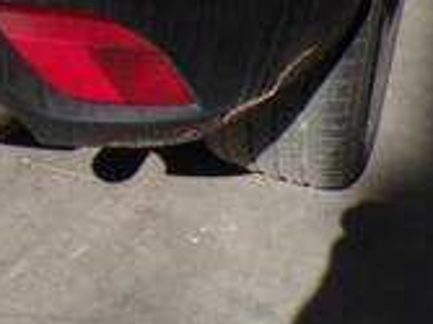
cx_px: -93
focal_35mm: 69
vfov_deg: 20.1
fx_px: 862
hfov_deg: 25.2
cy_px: -52
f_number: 5.8
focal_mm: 4.3
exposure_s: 1/350
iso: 100
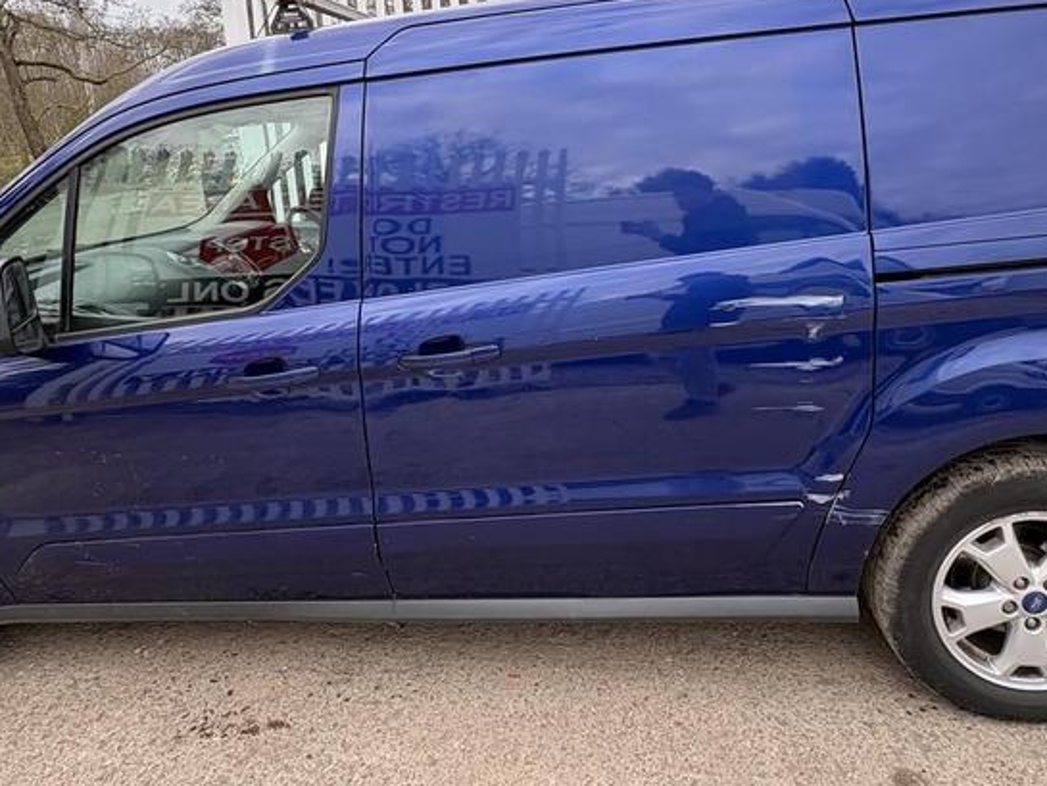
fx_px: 696
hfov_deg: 73.9
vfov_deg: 57.1
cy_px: 236
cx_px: 536
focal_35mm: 23
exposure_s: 1/263
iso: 64
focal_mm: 2.22
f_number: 2.2
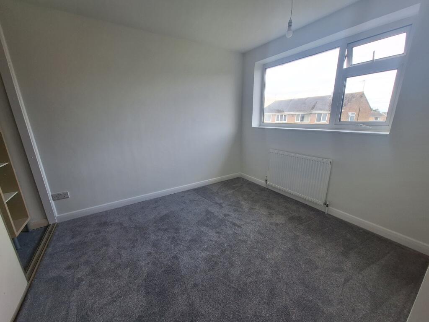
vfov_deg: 89.9
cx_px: 214
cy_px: 161
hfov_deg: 106.2
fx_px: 161
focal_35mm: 13
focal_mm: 1.74
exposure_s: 1/167
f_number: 2.2
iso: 40
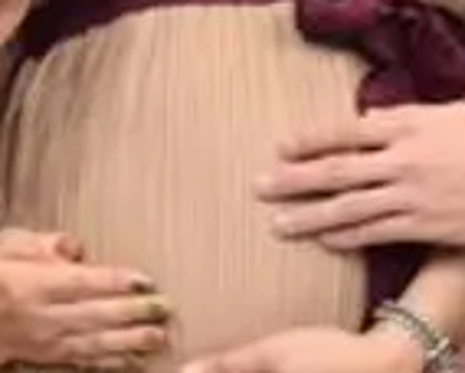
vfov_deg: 5.7
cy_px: -178
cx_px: 377
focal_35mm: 271
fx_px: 3729
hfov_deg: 7.1
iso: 1000
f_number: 5.6
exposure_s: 1/400
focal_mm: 35
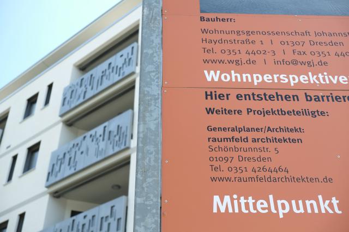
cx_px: 174
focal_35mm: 45
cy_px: 116
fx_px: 436
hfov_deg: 43.6
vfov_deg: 29.8
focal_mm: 30.2
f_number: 3.6
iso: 100
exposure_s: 1/320
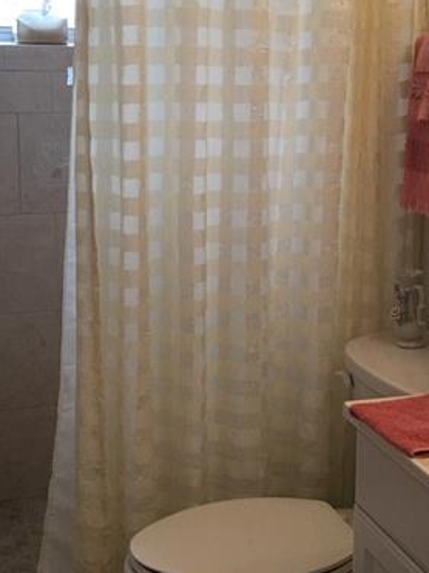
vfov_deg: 32.1
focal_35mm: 60
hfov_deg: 24.4
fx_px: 992
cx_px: 244
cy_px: 239
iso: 40
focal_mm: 4.15
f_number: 2.2
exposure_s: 1/30
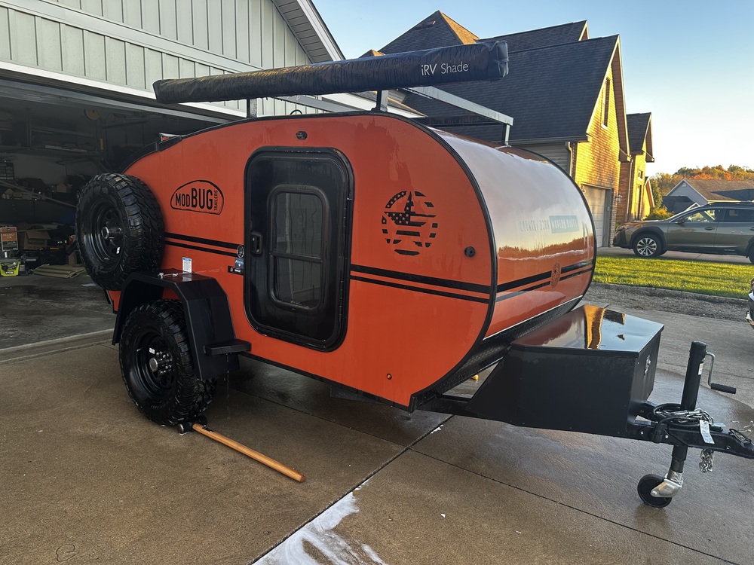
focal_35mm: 24
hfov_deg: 71.6
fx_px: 523
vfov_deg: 56.8
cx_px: 377
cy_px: 282
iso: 64
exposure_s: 1/121
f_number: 1.78
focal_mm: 6.86
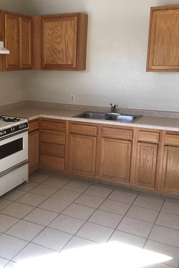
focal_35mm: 41
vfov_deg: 47.4
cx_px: 42
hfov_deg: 32.0
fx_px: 306
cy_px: 135
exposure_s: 1/60
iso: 32
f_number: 2.2
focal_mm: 4.15
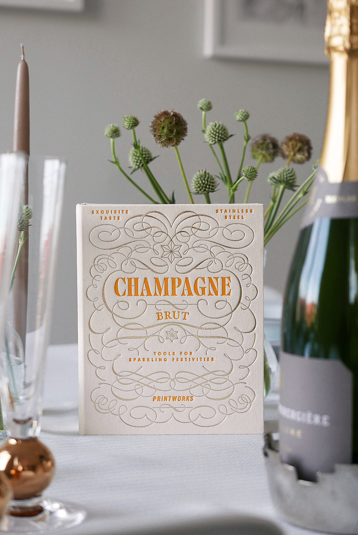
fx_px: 1116
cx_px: 179
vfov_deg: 27.0
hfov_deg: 18.2
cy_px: 268
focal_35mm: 75
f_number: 2.8
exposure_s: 1/125
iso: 320
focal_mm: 34
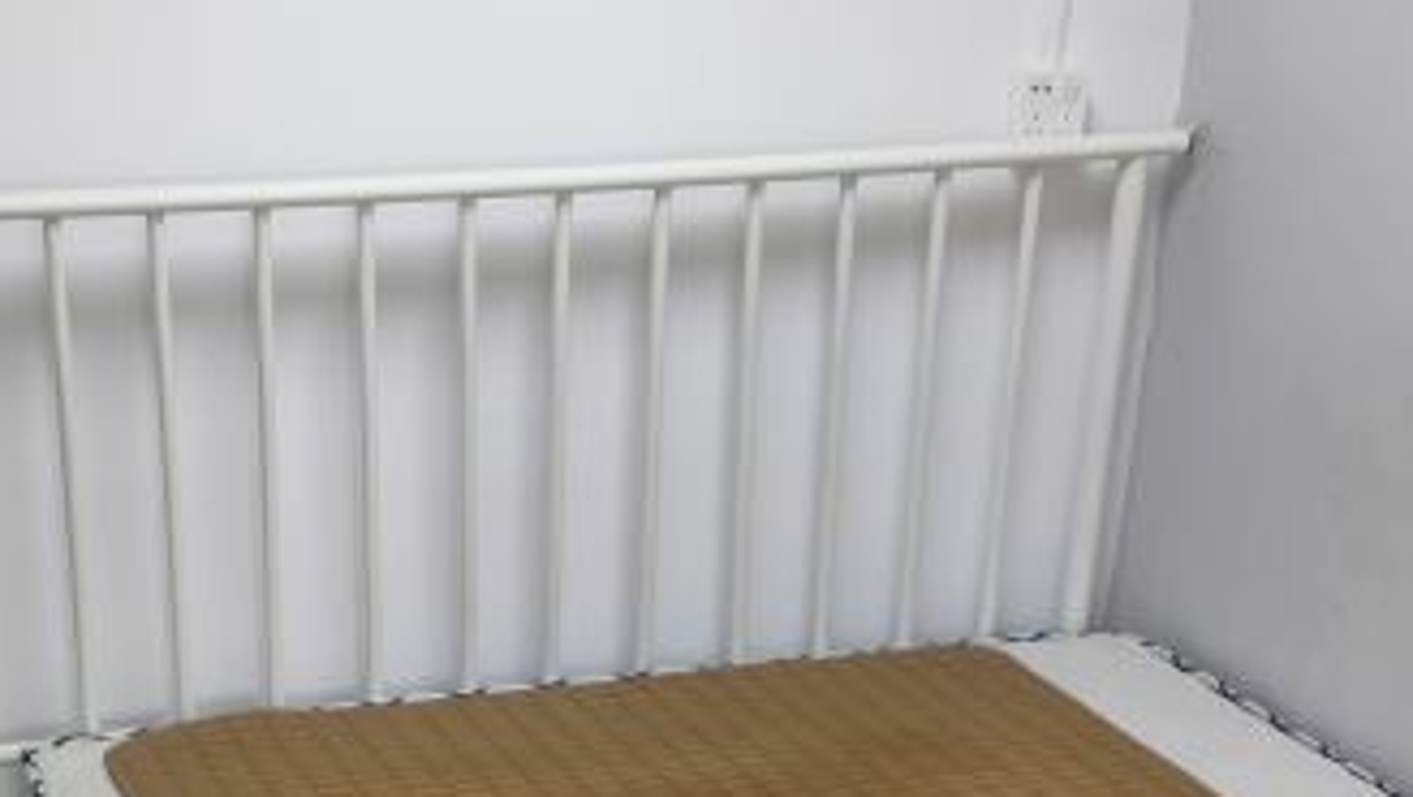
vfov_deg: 16.0
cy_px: 1206
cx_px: 457
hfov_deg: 30.3
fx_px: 2587
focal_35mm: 69
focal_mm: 5.58
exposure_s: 1/100
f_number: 1.6
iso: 334
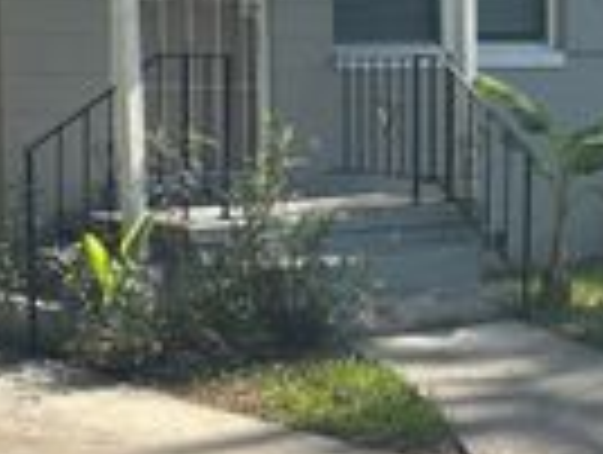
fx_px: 1693
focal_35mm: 97
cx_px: 522
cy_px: 160
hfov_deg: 19.9
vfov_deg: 15.3
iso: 50
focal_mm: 5.96
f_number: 1.6
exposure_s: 1/2451
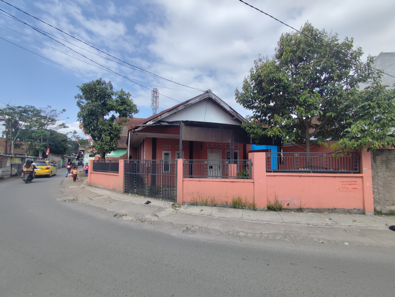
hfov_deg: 94.5
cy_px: 148
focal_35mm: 16
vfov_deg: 78.2
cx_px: 198
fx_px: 183
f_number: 2.2
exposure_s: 1/2056
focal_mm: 1.65
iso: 50
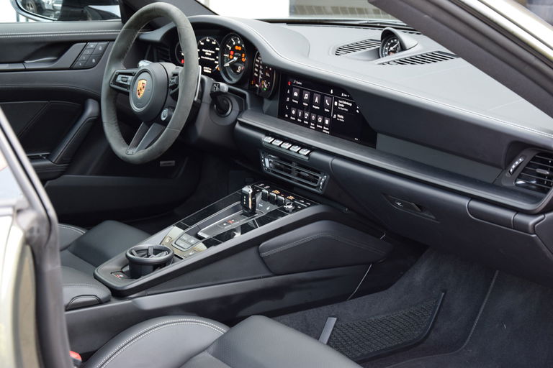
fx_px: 1152
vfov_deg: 18.2
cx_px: 276
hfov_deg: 27.0
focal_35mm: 75
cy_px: 184
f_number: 5
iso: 800
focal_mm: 50
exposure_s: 1/60
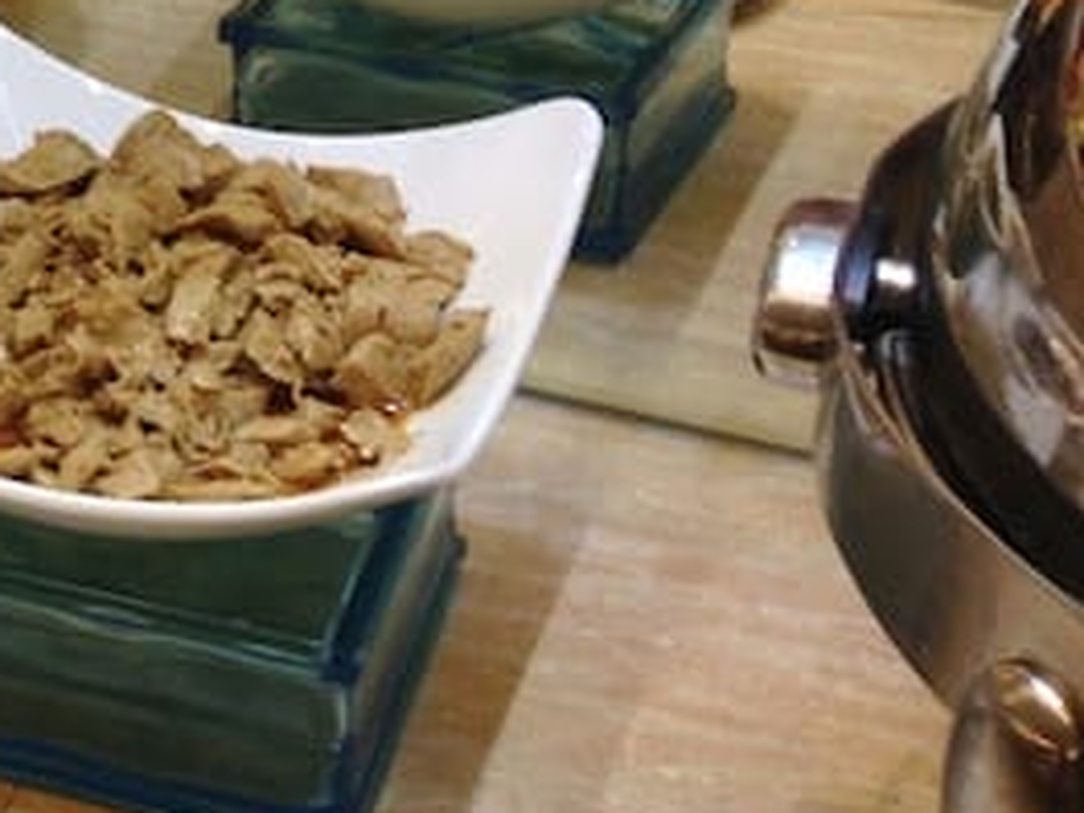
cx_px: -515
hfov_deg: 17.7
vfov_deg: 14.4
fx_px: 3131
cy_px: -131
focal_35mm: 100
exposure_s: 1/24
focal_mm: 4.12
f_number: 2.4
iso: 50
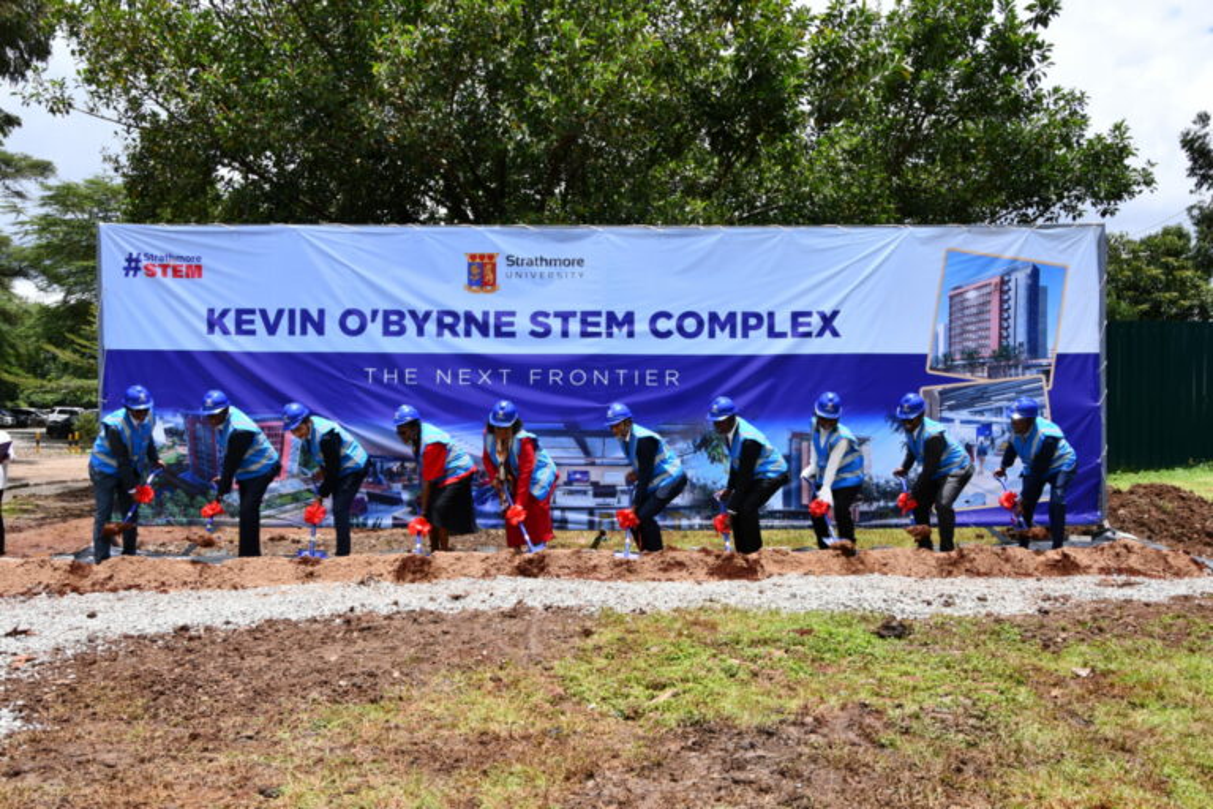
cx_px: 606
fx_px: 1044
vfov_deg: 42.3
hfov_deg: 60.3
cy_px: 404
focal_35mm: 31
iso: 125
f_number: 8
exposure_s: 1/250
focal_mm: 21
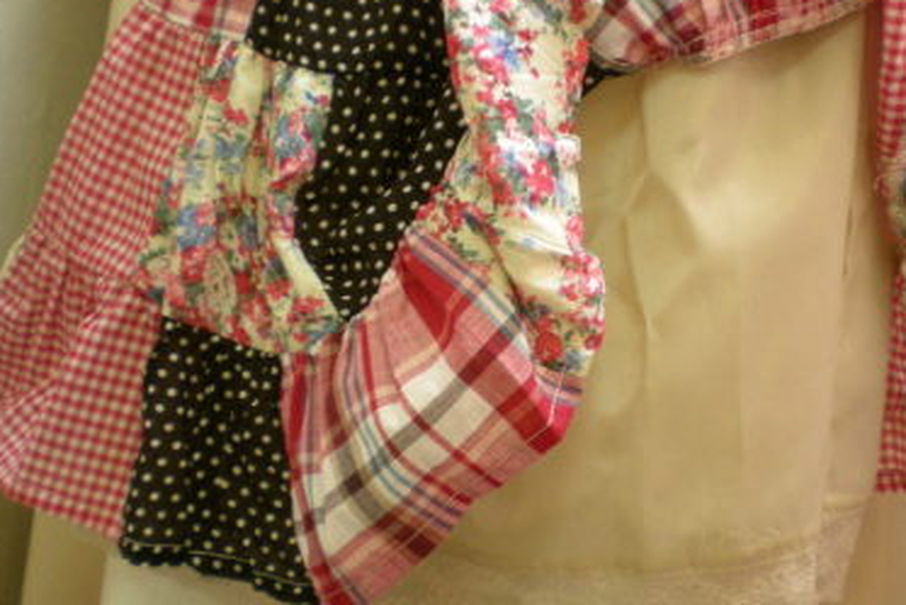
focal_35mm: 53
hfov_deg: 37.3
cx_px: 551
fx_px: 1334
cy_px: 302
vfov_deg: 25.5
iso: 200
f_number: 3.1
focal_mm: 6.3
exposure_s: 1/12.7
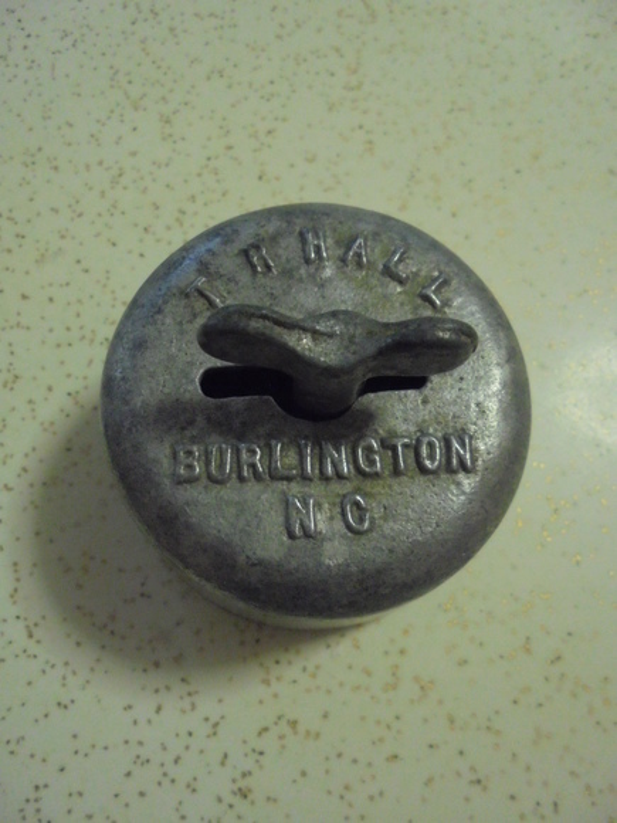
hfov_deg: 53.1
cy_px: 412
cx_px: 308
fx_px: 618
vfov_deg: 67.3
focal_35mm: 26
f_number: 3.5
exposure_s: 1/60
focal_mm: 4.6
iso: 640
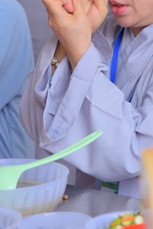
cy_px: 10
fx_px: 1549
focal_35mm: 243
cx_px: 140
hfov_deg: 5.6
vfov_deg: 8.4
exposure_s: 1/160
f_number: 5.6
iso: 250
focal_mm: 120
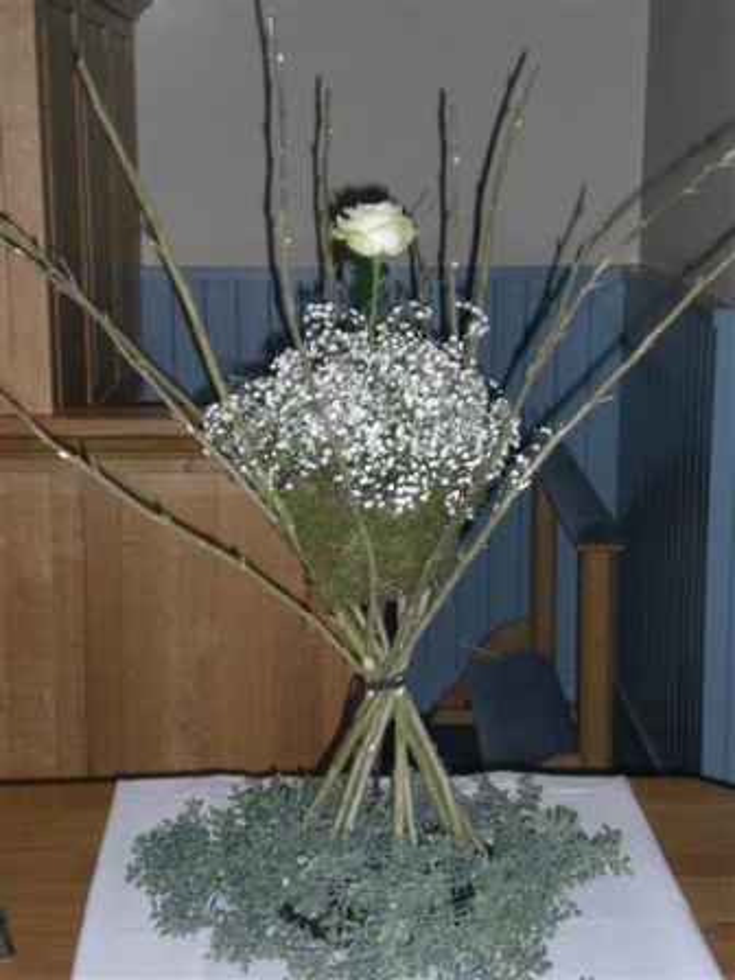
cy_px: 490
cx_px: 368
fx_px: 1784
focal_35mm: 63
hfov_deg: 23.3
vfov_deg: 30.7
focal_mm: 10.4
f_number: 4
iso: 200
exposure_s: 1/60
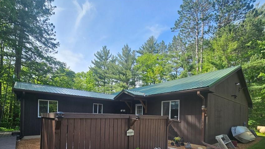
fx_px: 119
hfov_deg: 95.8
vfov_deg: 59.6
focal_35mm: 17
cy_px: 116
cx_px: 125
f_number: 2.2
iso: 50
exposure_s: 1/522
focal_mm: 2.2
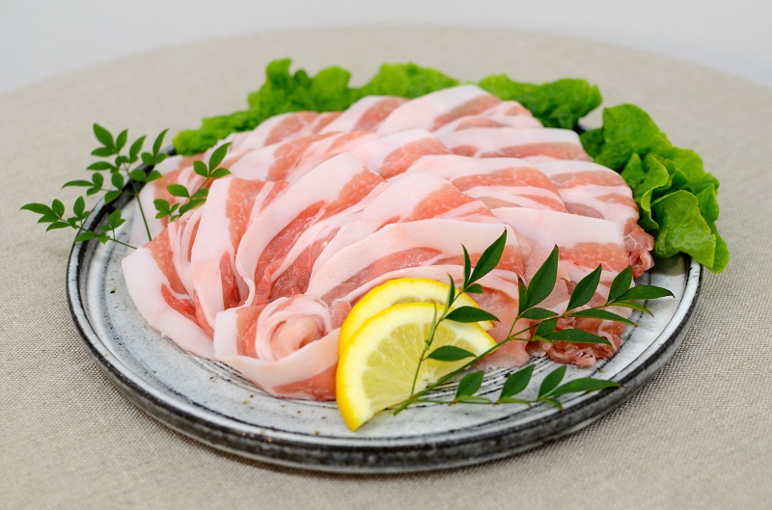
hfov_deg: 37.9
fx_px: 1123
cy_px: 255
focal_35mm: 52
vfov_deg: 25.6
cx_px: 386
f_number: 4
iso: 500
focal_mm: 35
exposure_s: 1/250
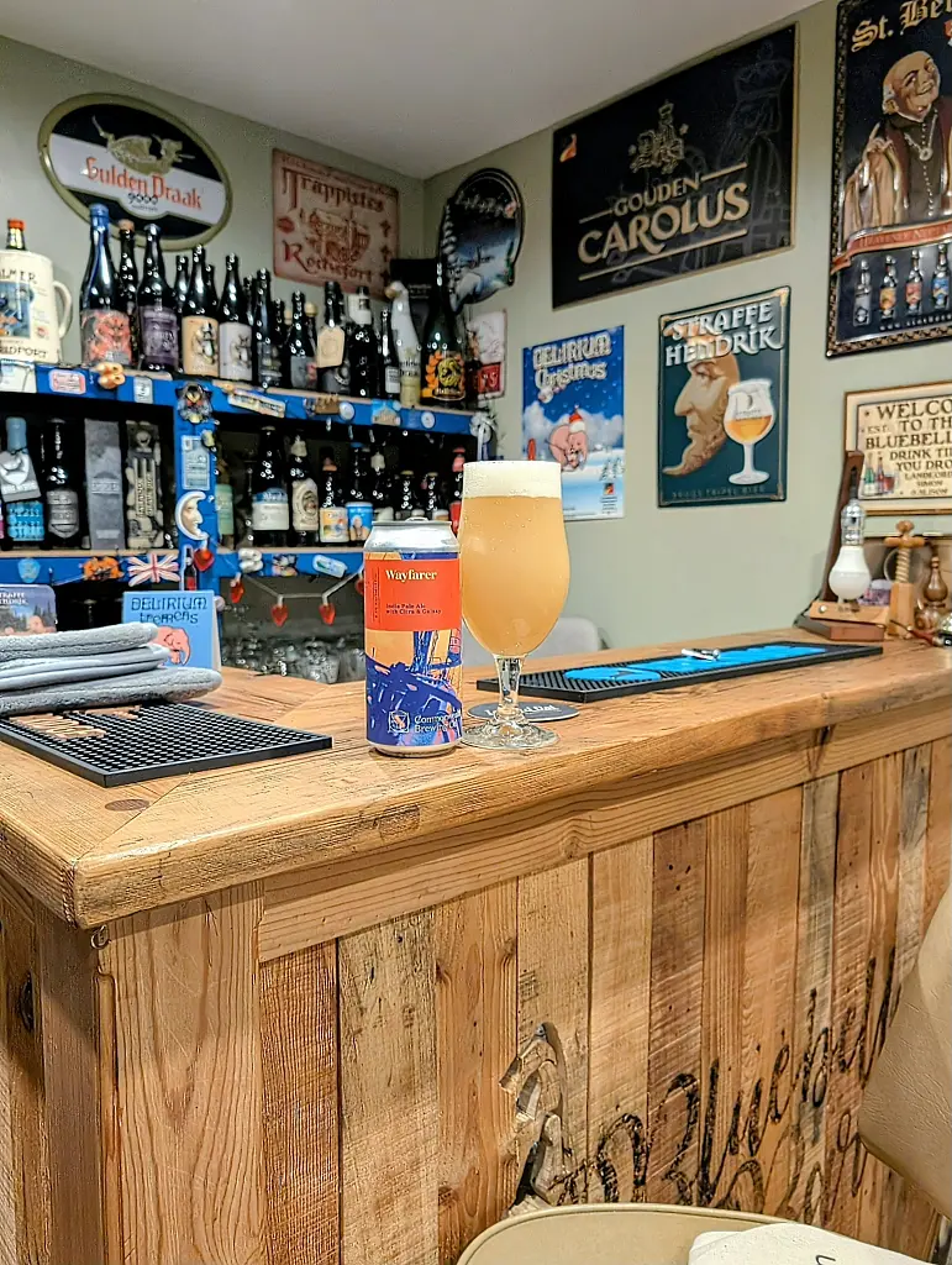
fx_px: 878
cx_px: 476
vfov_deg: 71.5
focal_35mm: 24
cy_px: 632
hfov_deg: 56.9
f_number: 1.68
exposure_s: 1/24.2
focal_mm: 6.9
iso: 202
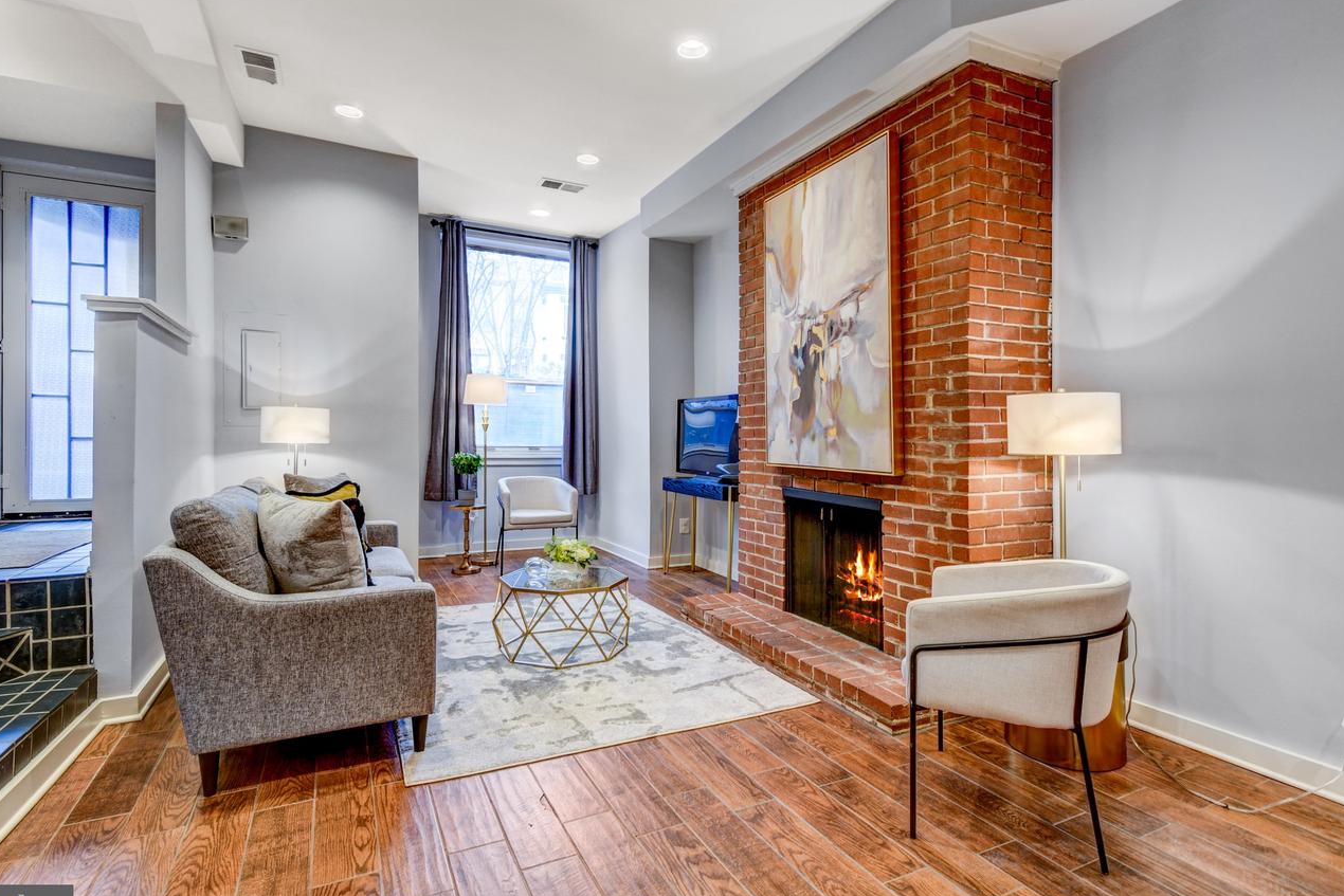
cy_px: 432
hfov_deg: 93.3
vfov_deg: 70.4
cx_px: 671
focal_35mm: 17
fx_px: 635
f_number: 10
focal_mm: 10
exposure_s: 1/3
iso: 200
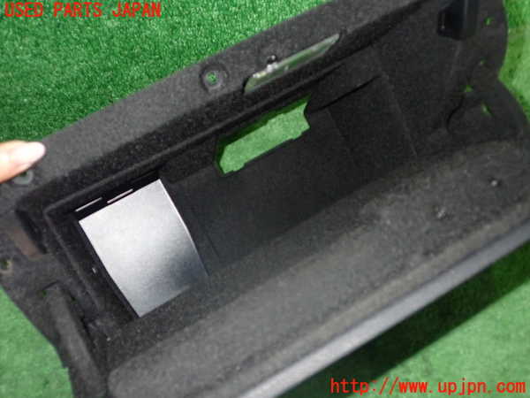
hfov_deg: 56.8
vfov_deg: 44.2
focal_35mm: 32
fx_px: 490
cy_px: 199
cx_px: 265
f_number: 7.1
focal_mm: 5.79
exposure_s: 1/30
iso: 800
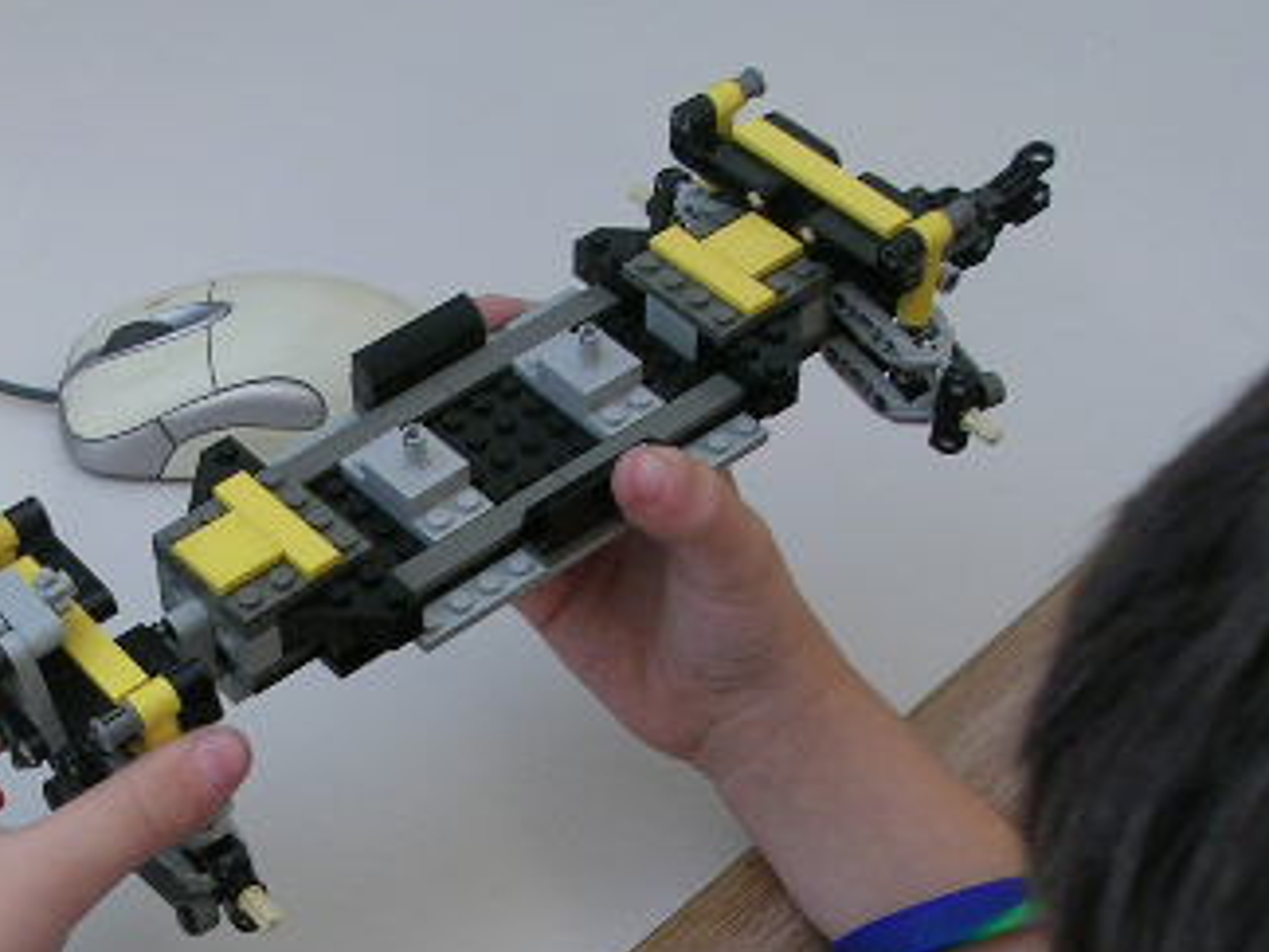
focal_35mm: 75
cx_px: 270
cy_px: 815
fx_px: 2749
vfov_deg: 19.4
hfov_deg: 25.6
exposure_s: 1/5.9
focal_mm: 5.8
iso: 55
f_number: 2.8
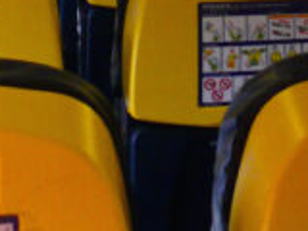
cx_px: 508
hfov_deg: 11.4
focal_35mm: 164
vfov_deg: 8.4
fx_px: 1459
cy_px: -286
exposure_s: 1/80
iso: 200
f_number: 2.8
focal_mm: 7.4
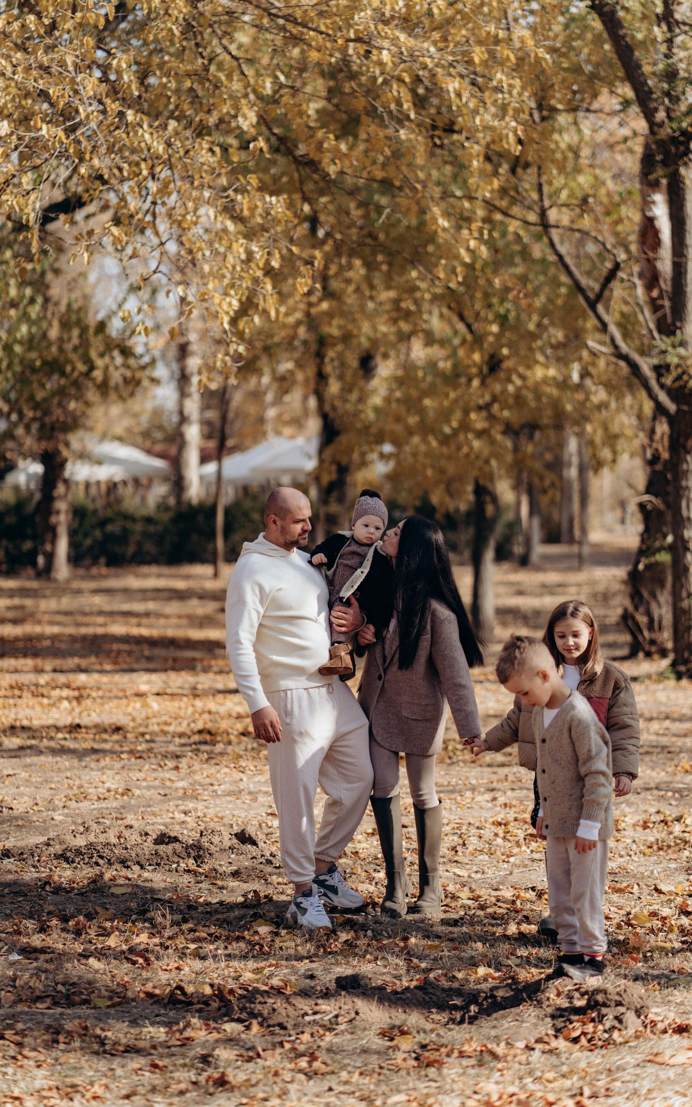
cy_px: 553
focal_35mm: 87
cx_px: 333
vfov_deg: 23.8
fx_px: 2625
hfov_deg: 15.0
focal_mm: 85
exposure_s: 1/2000
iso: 125
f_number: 1.8
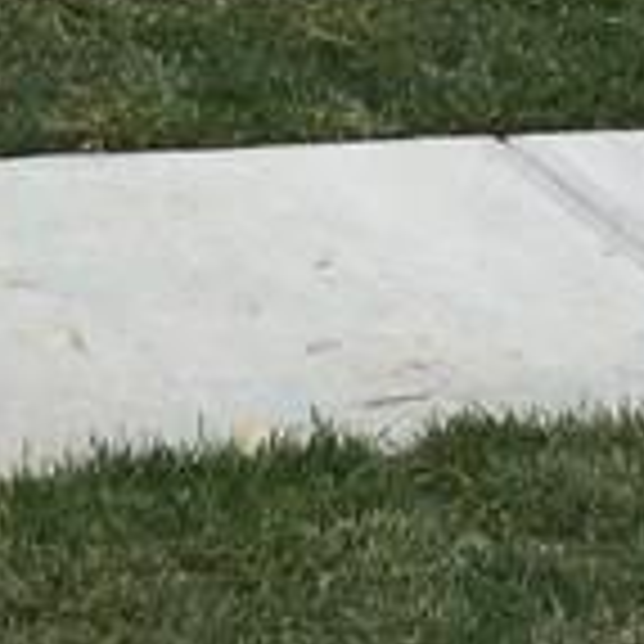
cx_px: -54
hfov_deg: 9.5
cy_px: -932
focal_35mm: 183
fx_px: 3852
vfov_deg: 8.6
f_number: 2.2
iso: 25
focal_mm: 4.15
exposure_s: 1/827
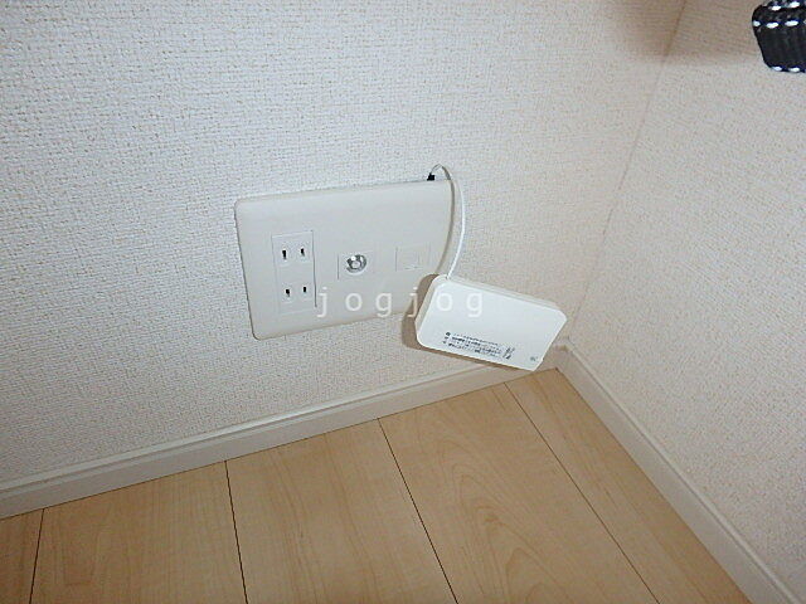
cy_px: 302
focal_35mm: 21
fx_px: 489
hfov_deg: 79.0
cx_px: 403
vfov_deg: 63.4
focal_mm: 3.7
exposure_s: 1/30
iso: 400
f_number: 3.5
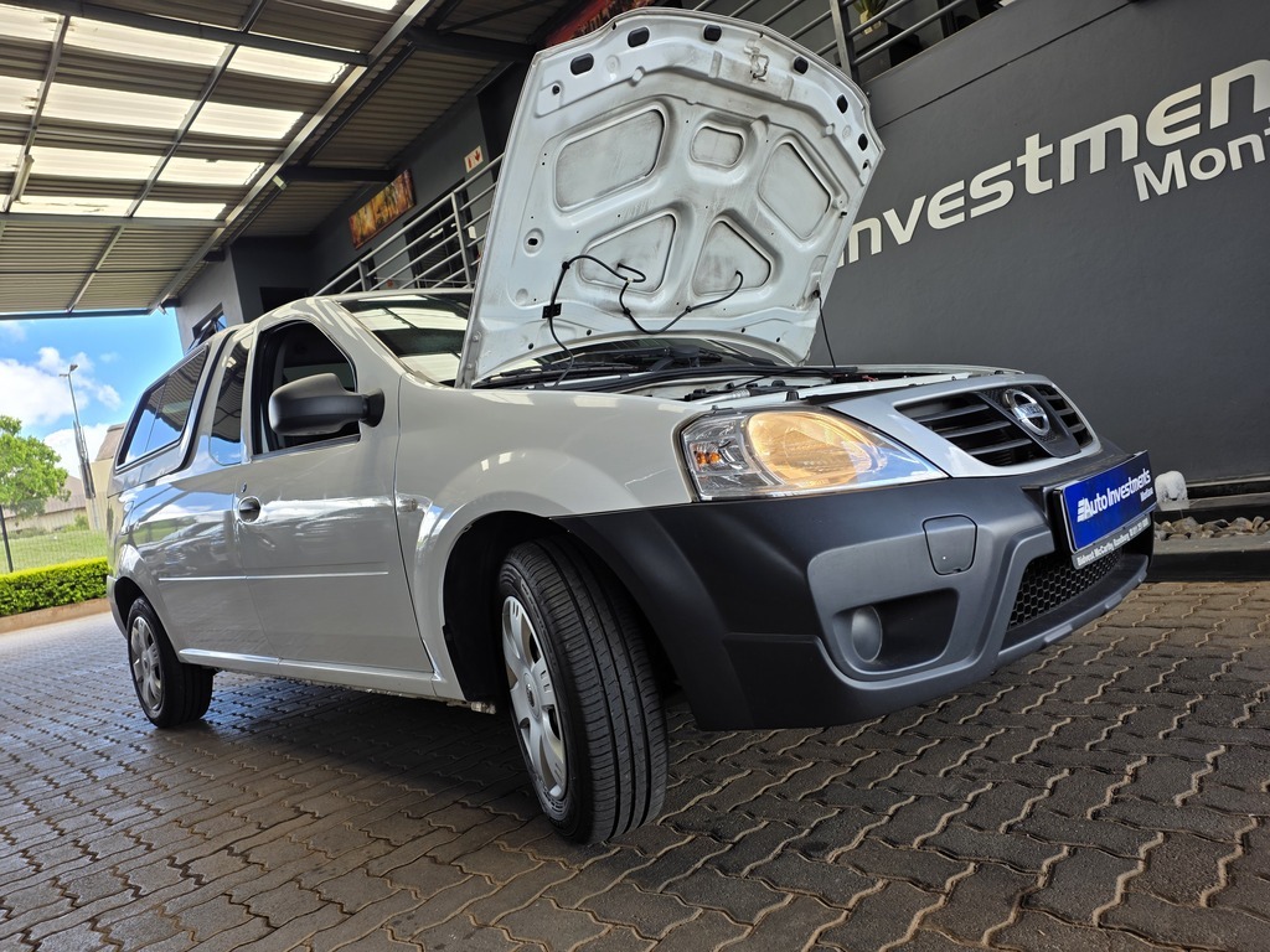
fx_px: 844
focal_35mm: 23
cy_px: 476
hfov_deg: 73.9
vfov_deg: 58.9
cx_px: 635
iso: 50
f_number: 1.7
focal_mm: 6.25
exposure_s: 1/359
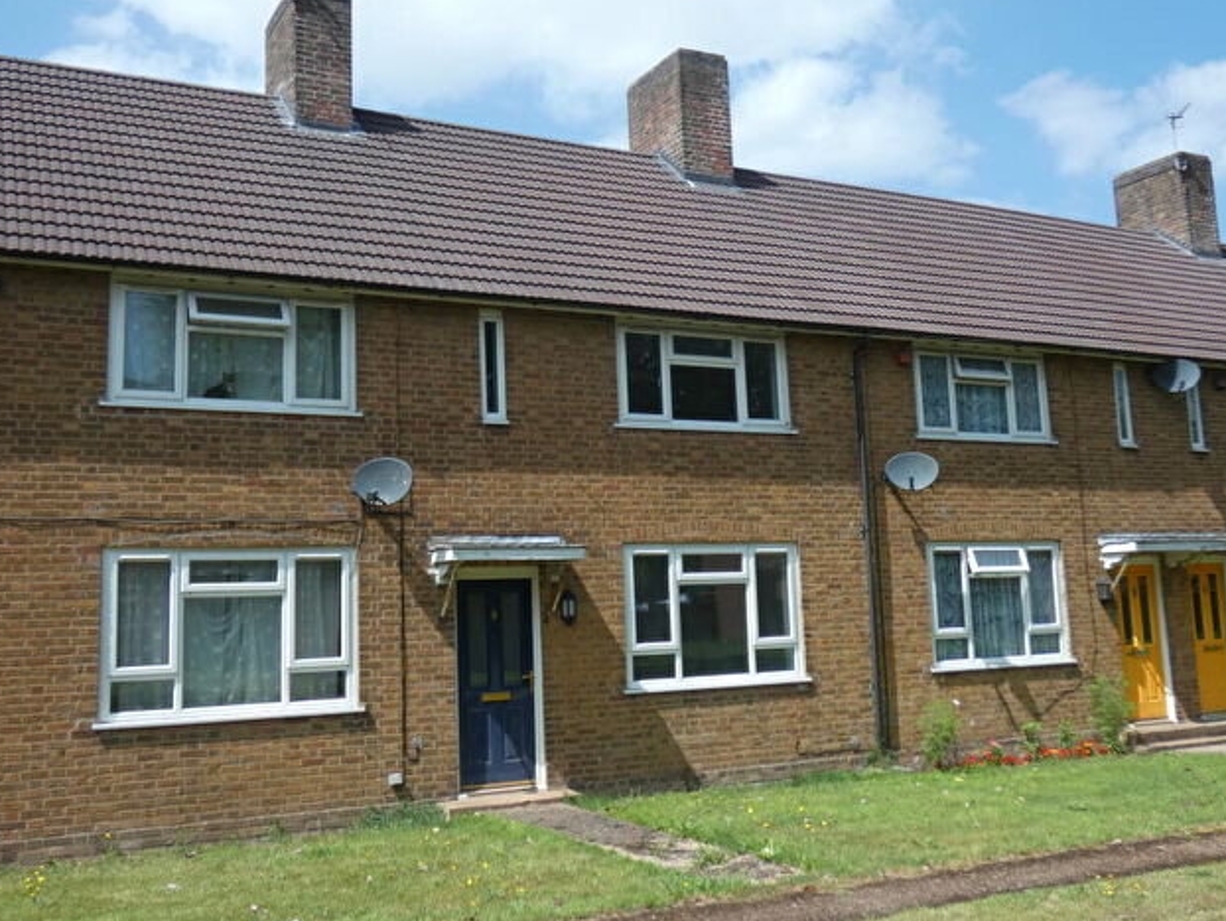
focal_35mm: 36
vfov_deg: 39.7
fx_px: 1276
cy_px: 431
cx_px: 581
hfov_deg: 51.3
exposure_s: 1/800
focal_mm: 5.8
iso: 80
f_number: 3.4
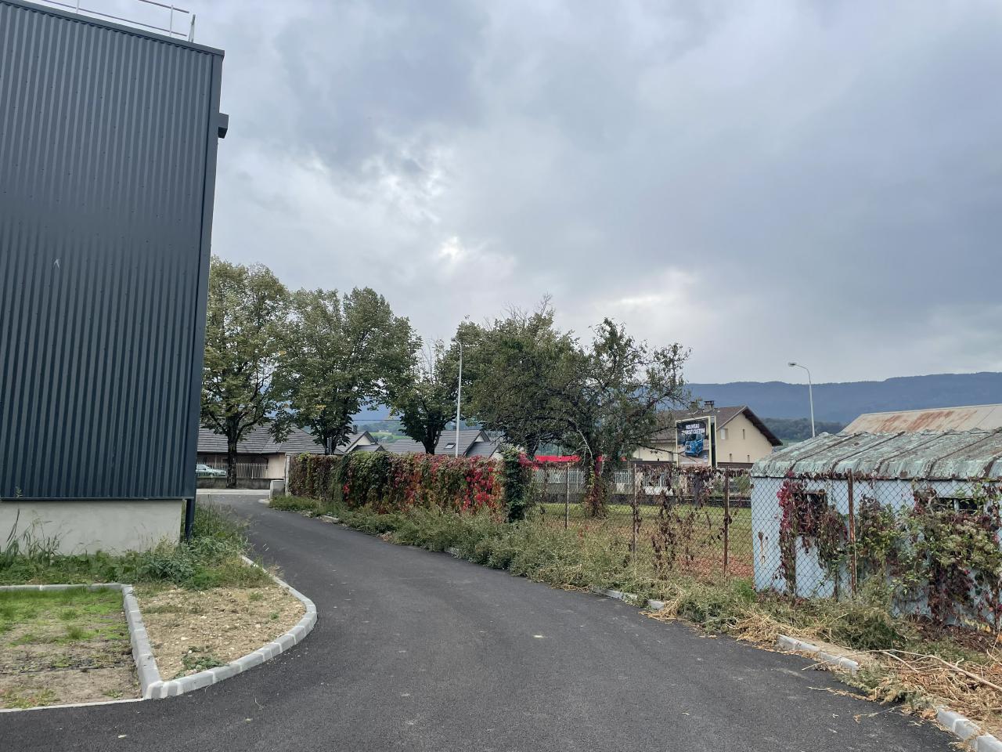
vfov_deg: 53.1
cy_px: 376
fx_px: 753
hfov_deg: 67.3
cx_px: 501
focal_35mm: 26
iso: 32
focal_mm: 4.2
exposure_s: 1/759
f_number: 1.6
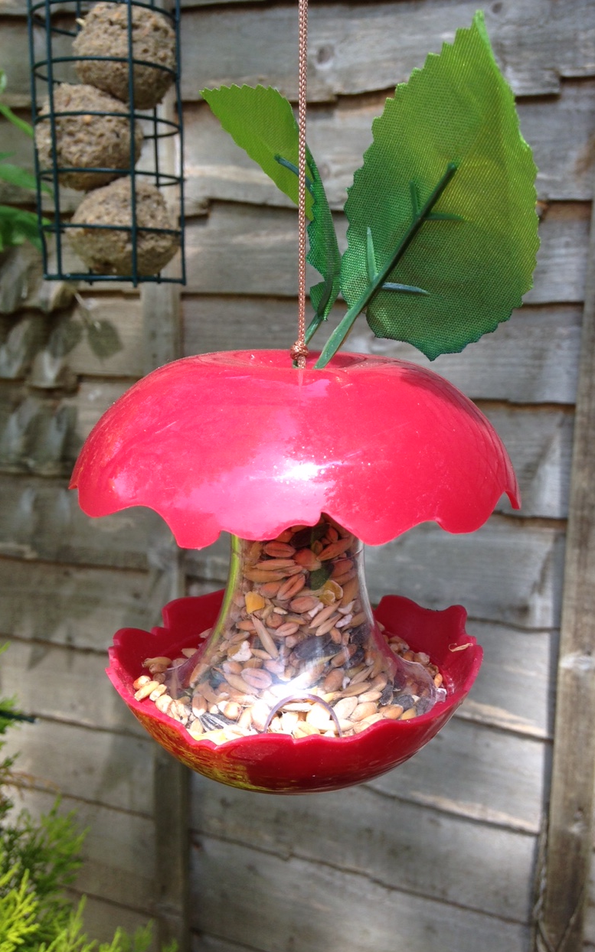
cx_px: 342
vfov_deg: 54.0
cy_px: 465
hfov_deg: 35.3
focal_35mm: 36
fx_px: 934
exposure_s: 1/361
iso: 50
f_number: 2.4
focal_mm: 4.12
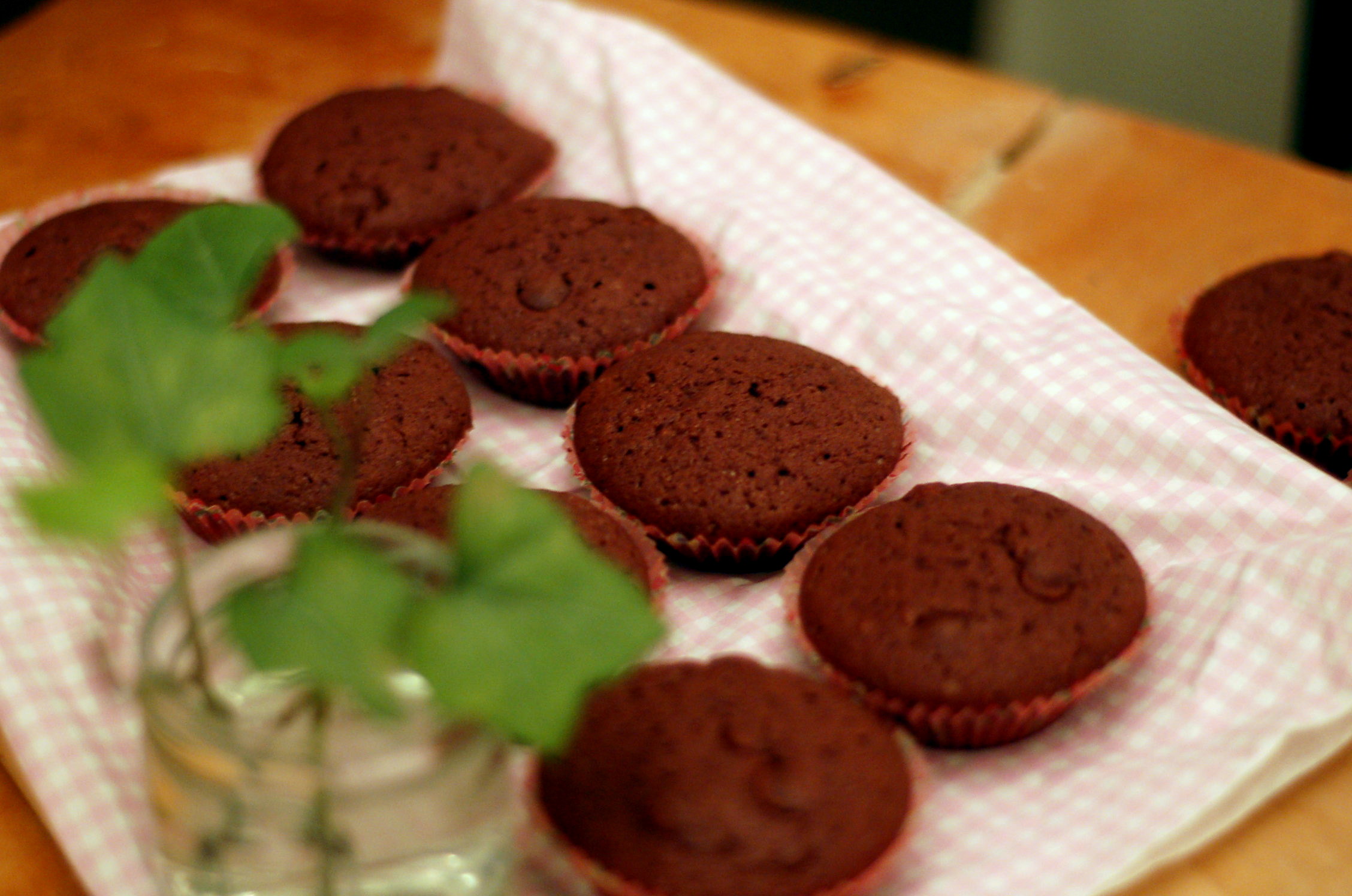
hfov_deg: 27.0
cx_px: 676
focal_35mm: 75
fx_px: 2812
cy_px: 448
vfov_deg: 18.1
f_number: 1.8
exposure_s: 1/50
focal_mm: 50
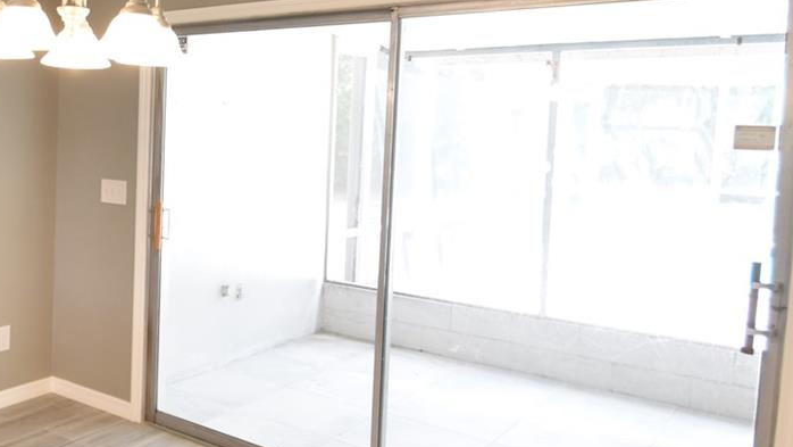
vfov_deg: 32.7
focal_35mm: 36
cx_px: 75
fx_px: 757
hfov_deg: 49.1
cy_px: 167
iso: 800
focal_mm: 10
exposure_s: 1/60
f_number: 3.5
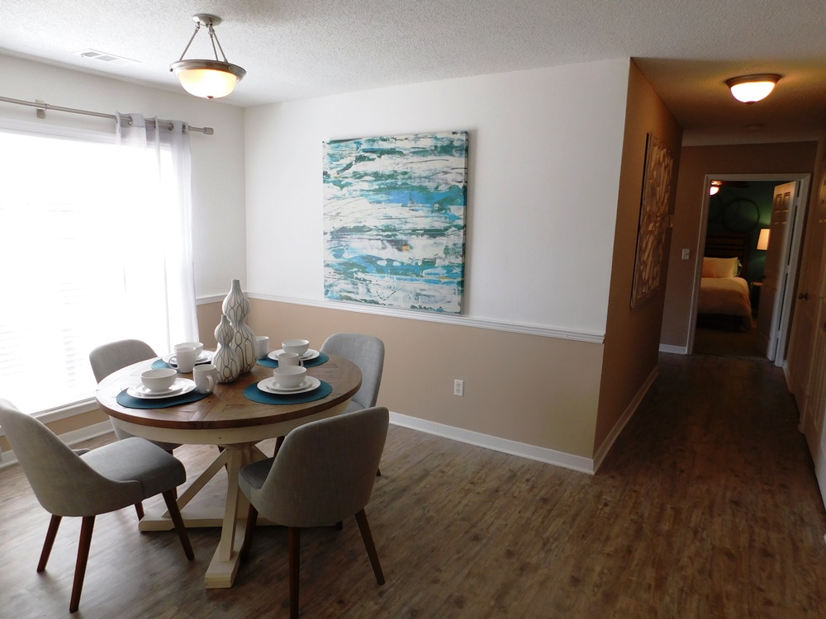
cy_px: 310
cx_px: 413
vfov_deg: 58.9
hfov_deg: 73.9
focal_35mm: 23
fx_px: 549
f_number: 3
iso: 125
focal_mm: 4
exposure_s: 1/60
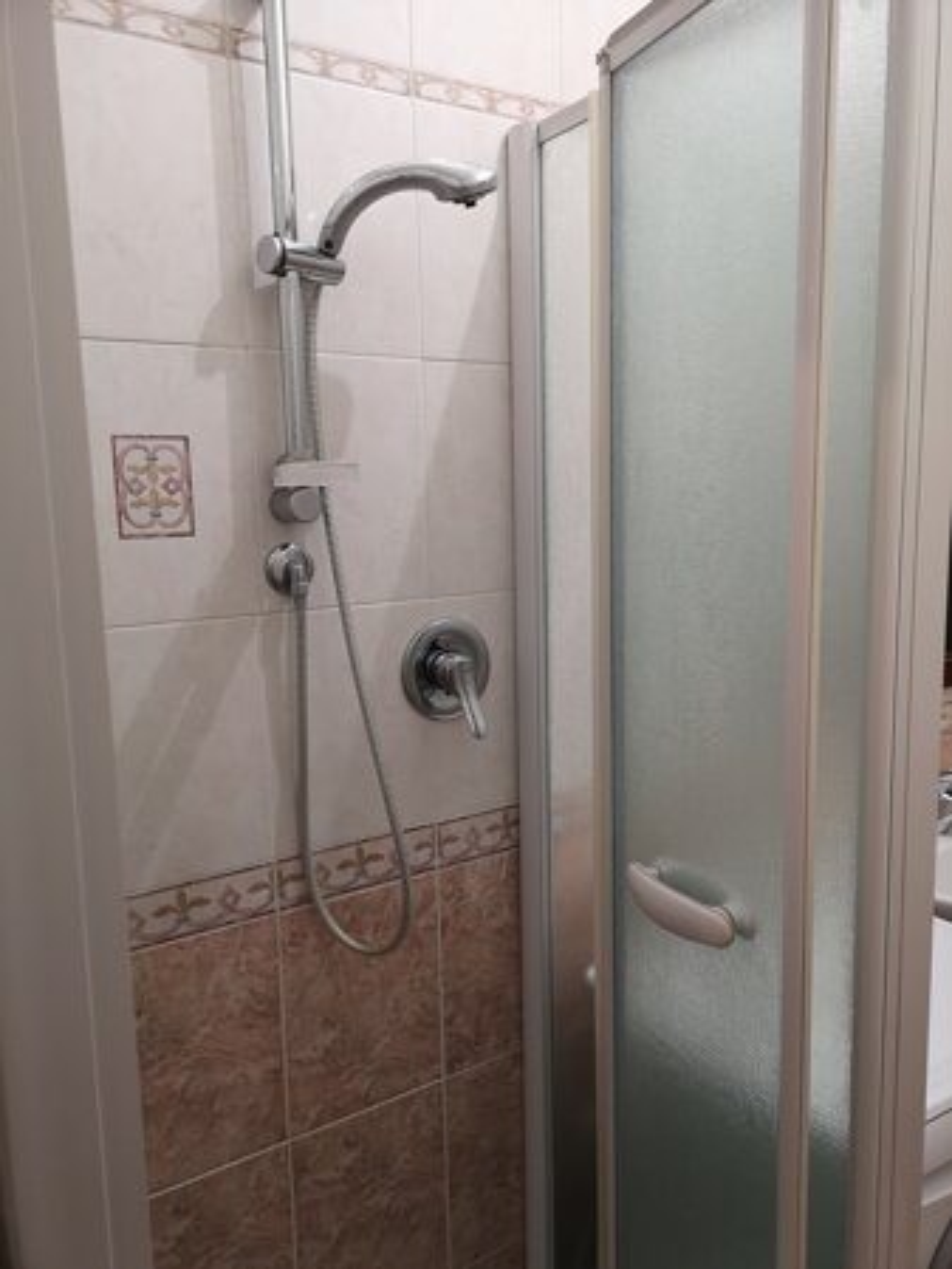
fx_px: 990
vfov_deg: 65.3
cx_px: 476
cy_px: 634
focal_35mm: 27
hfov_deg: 51.4
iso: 200
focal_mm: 5.58
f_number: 1.8
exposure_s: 1/33.3
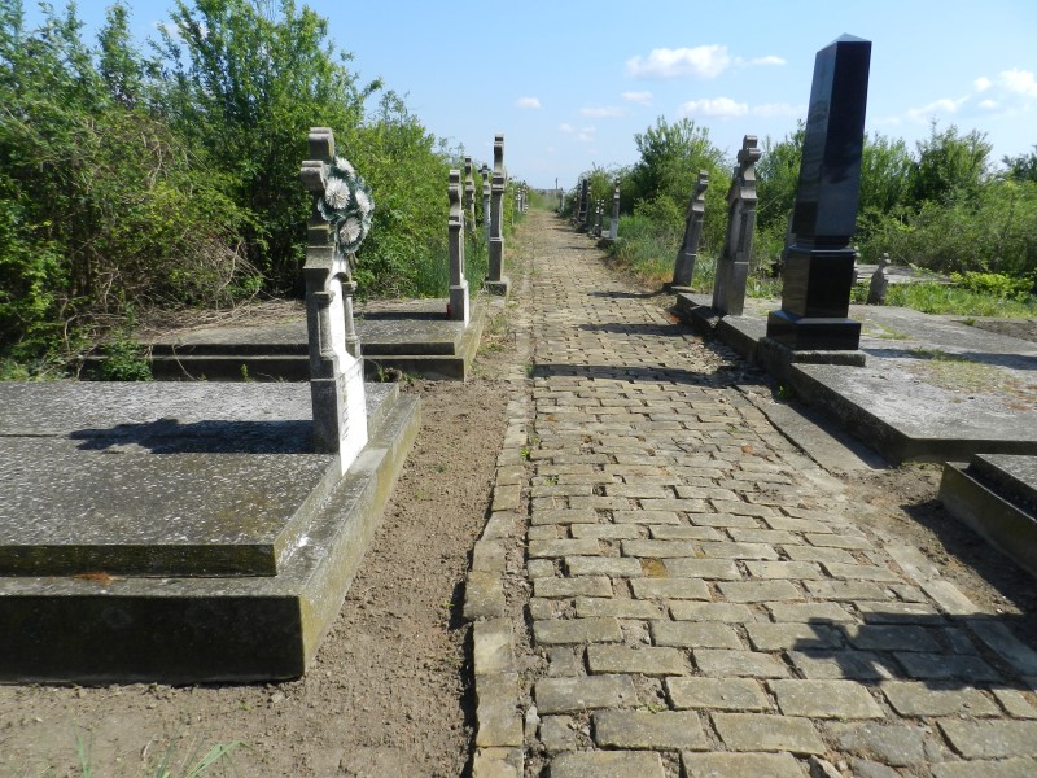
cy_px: 389
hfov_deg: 73.9
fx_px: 689
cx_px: 518
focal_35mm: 23
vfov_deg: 58.9
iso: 160
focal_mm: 4
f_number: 4
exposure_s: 1/1000
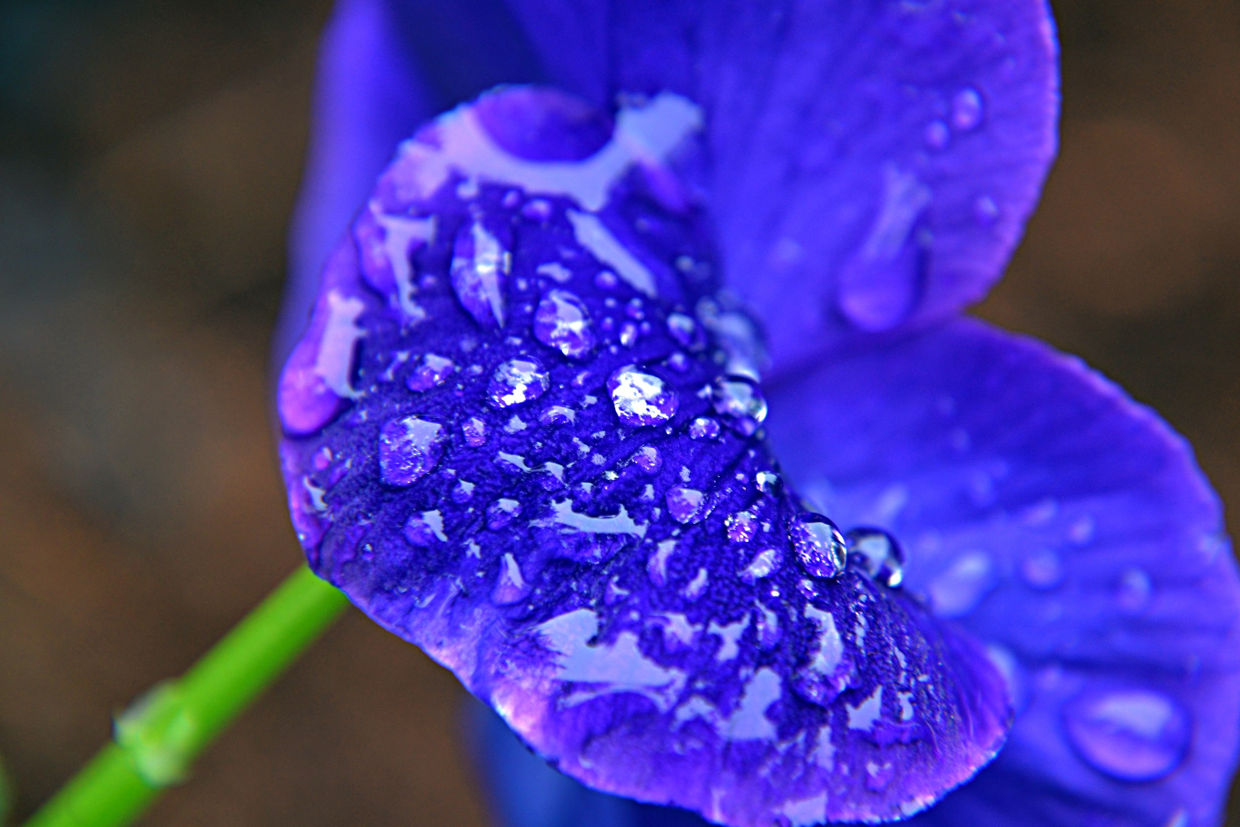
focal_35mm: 168
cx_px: 633
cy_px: 405
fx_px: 5770
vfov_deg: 8.2
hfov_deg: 12.3
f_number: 5.6
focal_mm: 105
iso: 400
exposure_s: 1/25
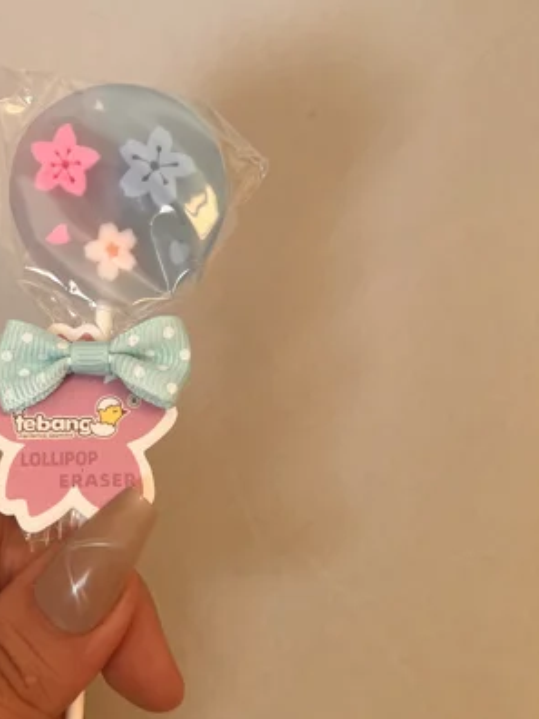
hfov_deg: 33.4
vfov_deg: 44.8
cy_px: 349
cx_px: 111
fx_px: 872
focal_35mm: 42
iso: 125
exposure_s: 1/121
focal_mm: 5.7
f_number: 1.5
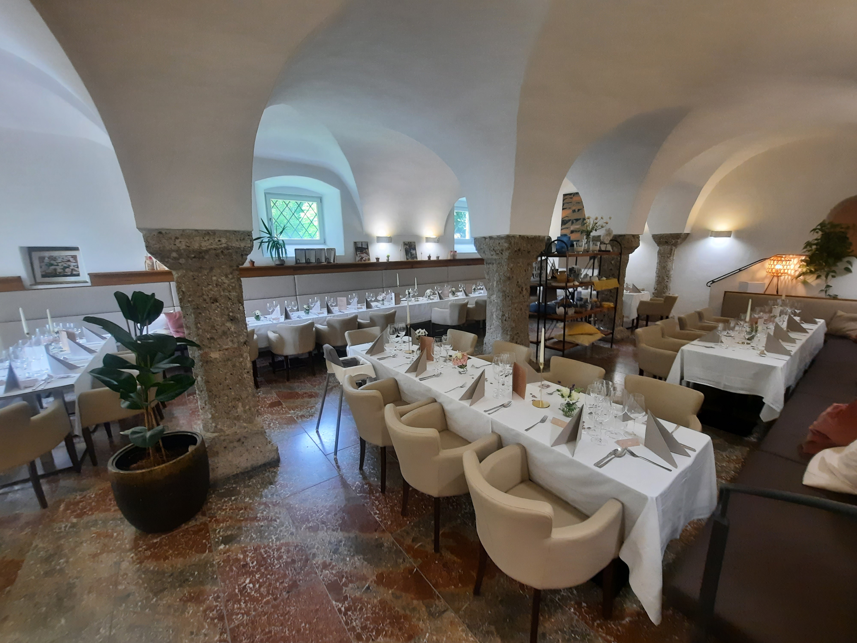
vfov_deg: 89.9
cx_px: 428
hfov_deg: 106.2
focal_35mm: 13
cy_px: 322
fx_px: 322
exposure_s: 1/50
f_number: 2.2
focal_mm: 1.74
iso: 200
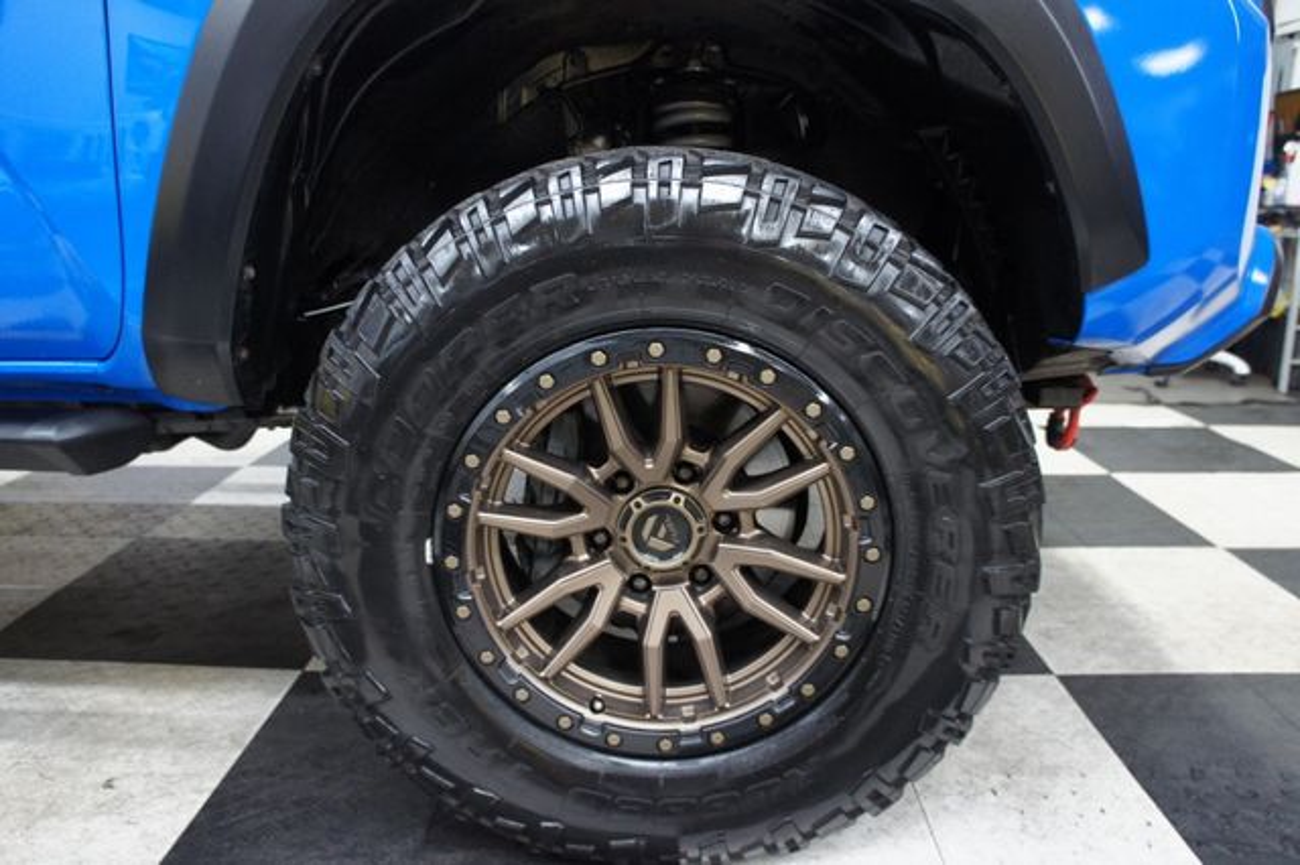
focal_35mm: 27
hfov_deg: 67.4
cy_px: 432
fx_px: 974
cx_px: 650
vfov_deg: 47.9
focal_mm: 18
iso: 1000
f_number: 3.5
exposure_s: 1/30
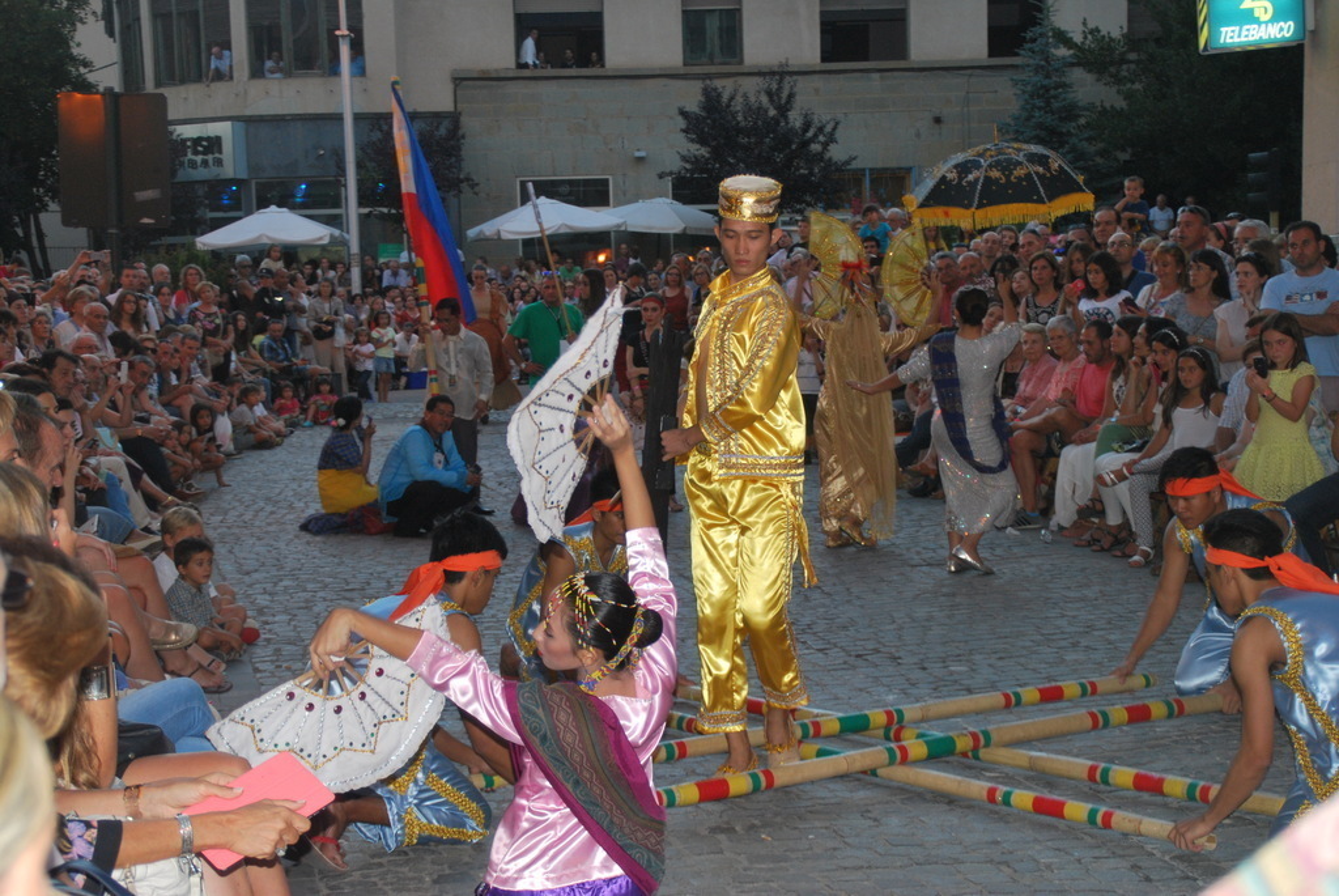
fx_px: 2346
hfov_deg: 31.9
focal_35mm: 63
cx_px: 670
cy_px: 448
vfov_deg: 21.6
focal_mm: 42
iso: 400
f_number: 4.5
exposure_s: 1/60
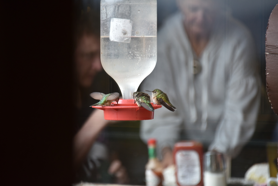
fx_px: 2441
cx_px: 133
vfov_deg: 4.4
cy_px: 96
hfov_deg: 6.5
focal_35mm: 316
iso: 1250
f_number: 5.6
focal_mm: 300
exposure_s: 1/640
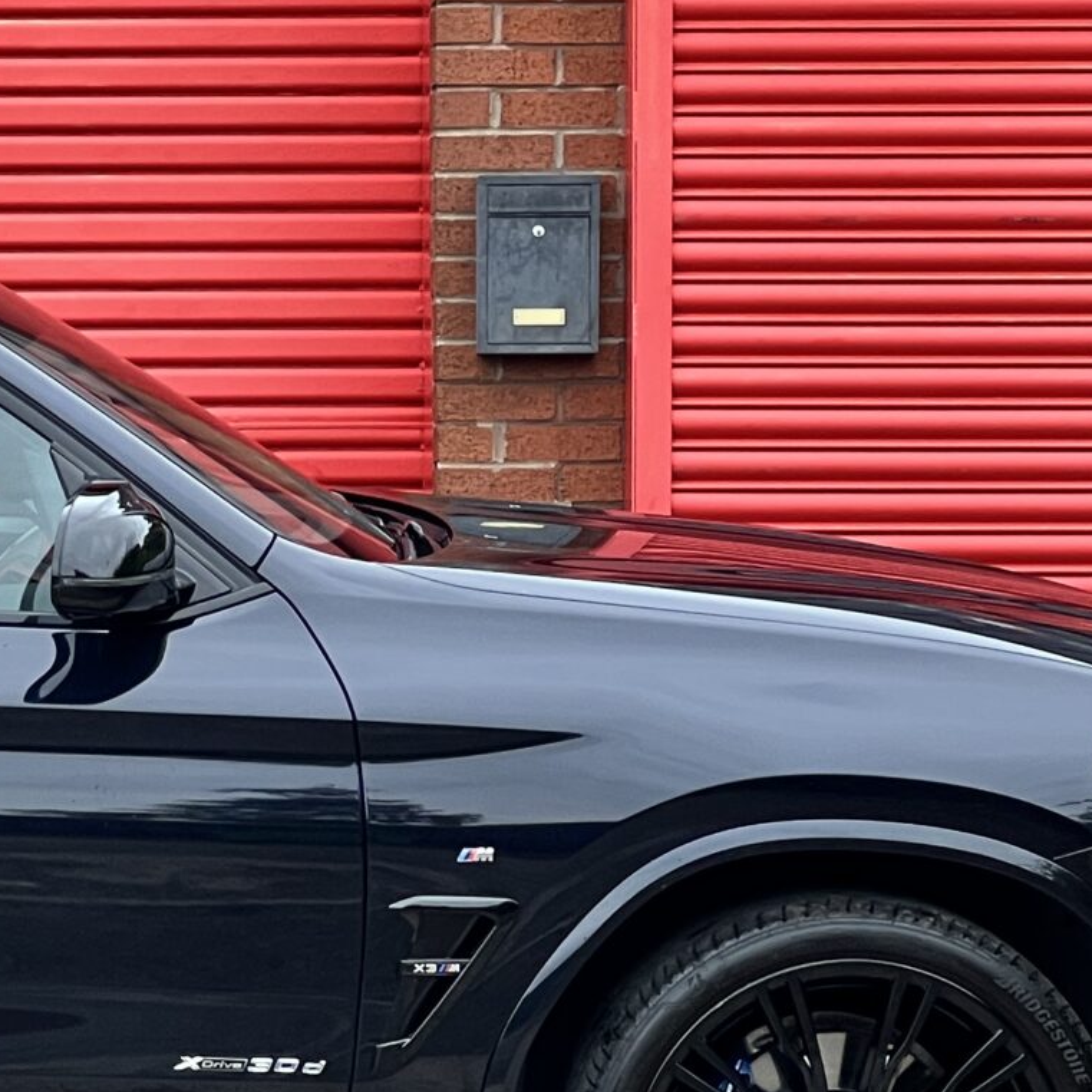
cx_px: -339
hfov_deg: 7.6
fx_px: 8173
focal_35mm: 229
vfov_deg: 7.6
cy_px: 868
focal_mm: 9
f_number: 2.8
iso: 80
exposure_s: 1/99
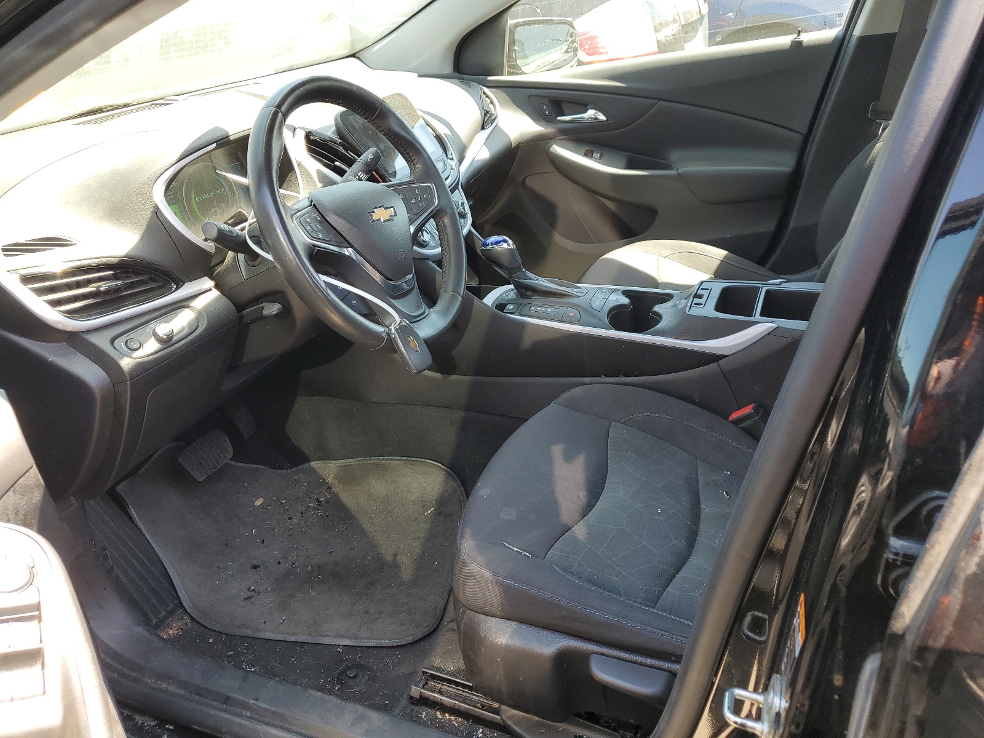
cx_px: 492
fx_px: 739
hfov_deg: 67.3
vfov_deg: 53.1
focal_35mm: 26
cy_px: 369
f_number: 1.5
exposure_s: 1/164
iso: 50
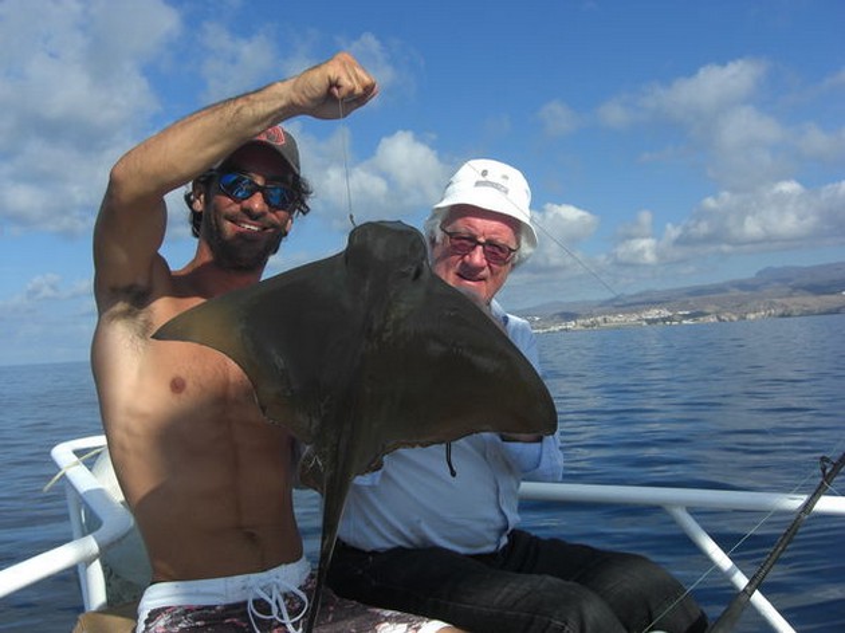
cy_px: 316
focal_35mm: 38
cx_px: 422
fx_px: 927
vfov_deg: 37.7
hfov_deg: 49.0
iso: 80
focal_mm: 7.9
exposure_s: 1/250
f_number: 8
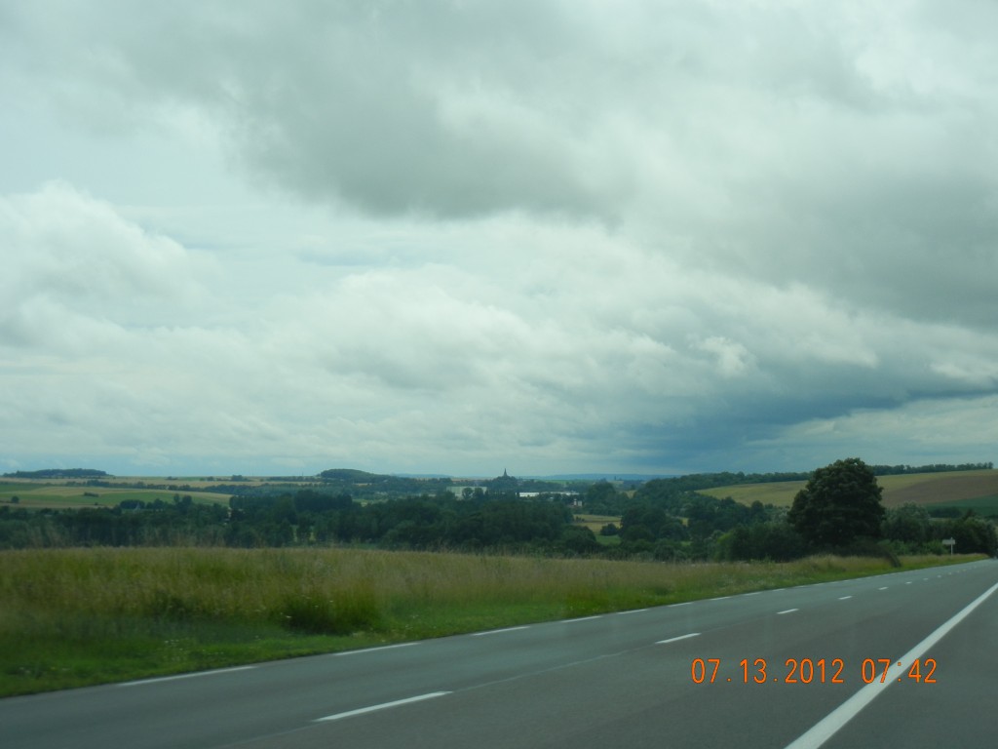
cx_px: 499
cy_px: 374
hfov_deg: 28.6
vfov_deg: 21.6
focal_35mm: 68
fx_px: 1960
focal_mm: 12.2
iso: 160
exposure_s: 1/352
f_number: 8.2
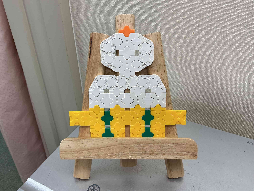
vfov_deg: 48.2
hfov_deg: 61.7
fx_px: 213
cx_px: 127
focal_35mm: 29
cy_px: 96
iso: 50
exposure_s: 1/100
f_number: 1.8
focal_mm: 3
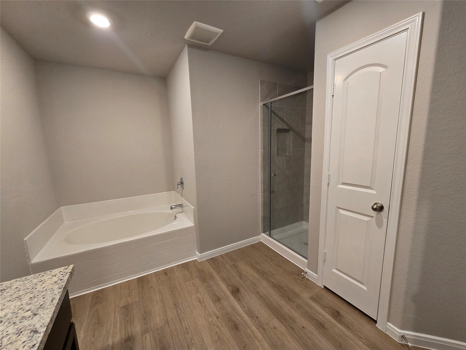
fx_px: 175
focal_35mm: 13
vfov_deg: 89.9
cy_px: 175
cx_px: 233
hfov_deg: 106.2
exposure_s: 1/60
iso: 200
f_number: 2.2
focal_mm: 2.2
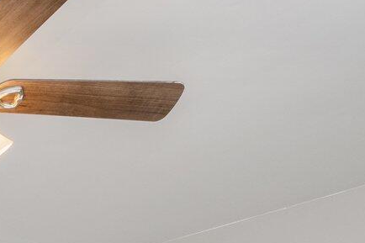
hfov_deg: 22.0
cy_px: 485
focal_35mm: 66
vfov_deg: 16.1
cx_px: -255
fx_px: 669
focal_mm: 14
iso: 320
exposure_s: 1/40
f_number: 9
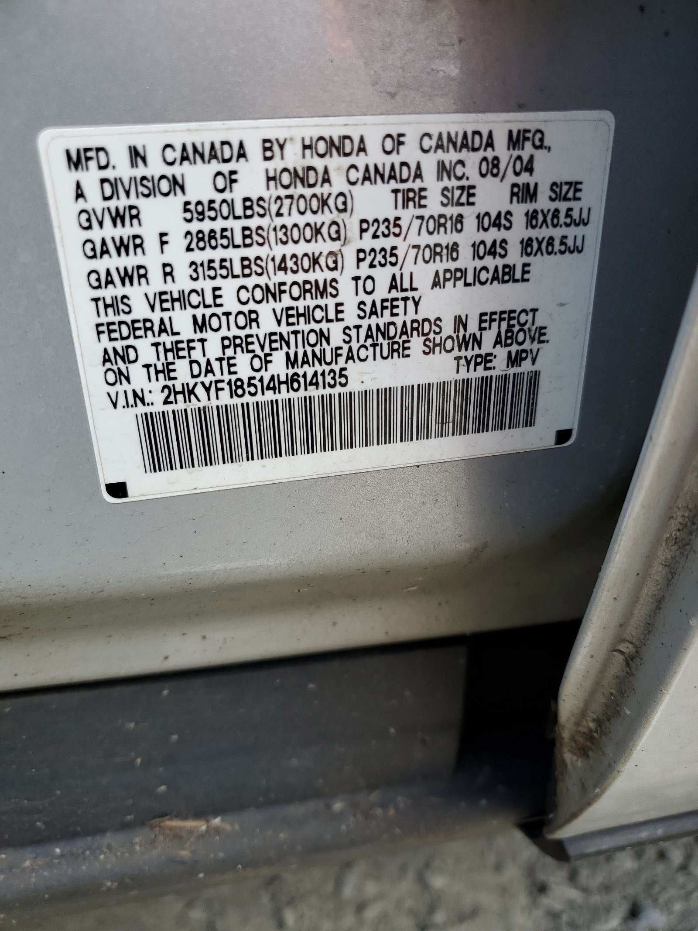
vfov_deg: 67.3
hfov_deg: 53.1
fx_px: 699
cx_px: 349
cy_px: 466
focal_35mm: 26
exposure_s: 1/385
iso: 50
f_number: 1.5
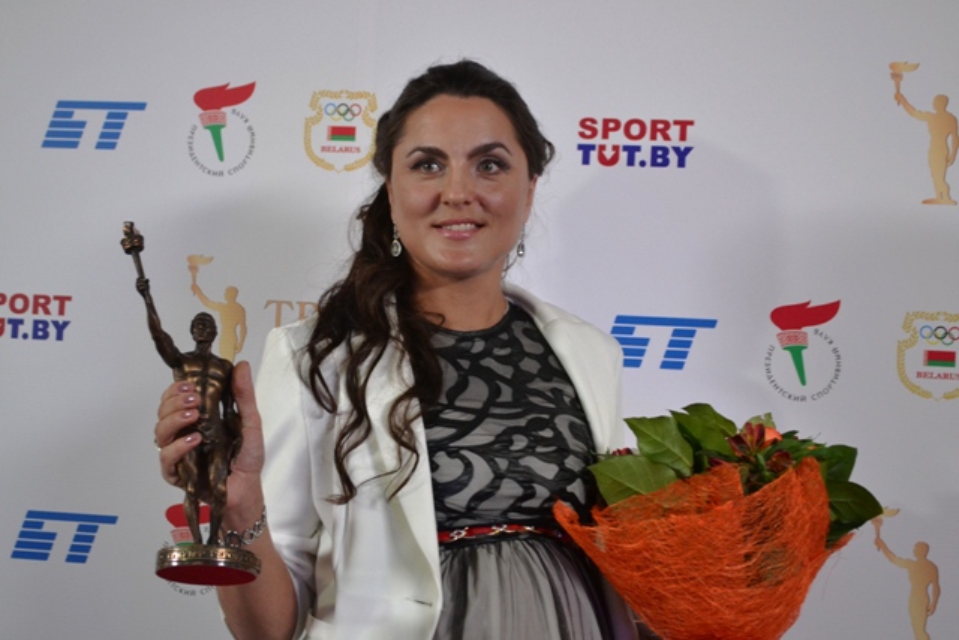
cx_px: 480
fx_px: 1758
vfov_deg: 20.6
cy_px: 320
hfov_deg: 30.5
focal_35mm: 66
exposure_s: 1/60
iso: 1400
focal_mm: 44
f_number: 5.3
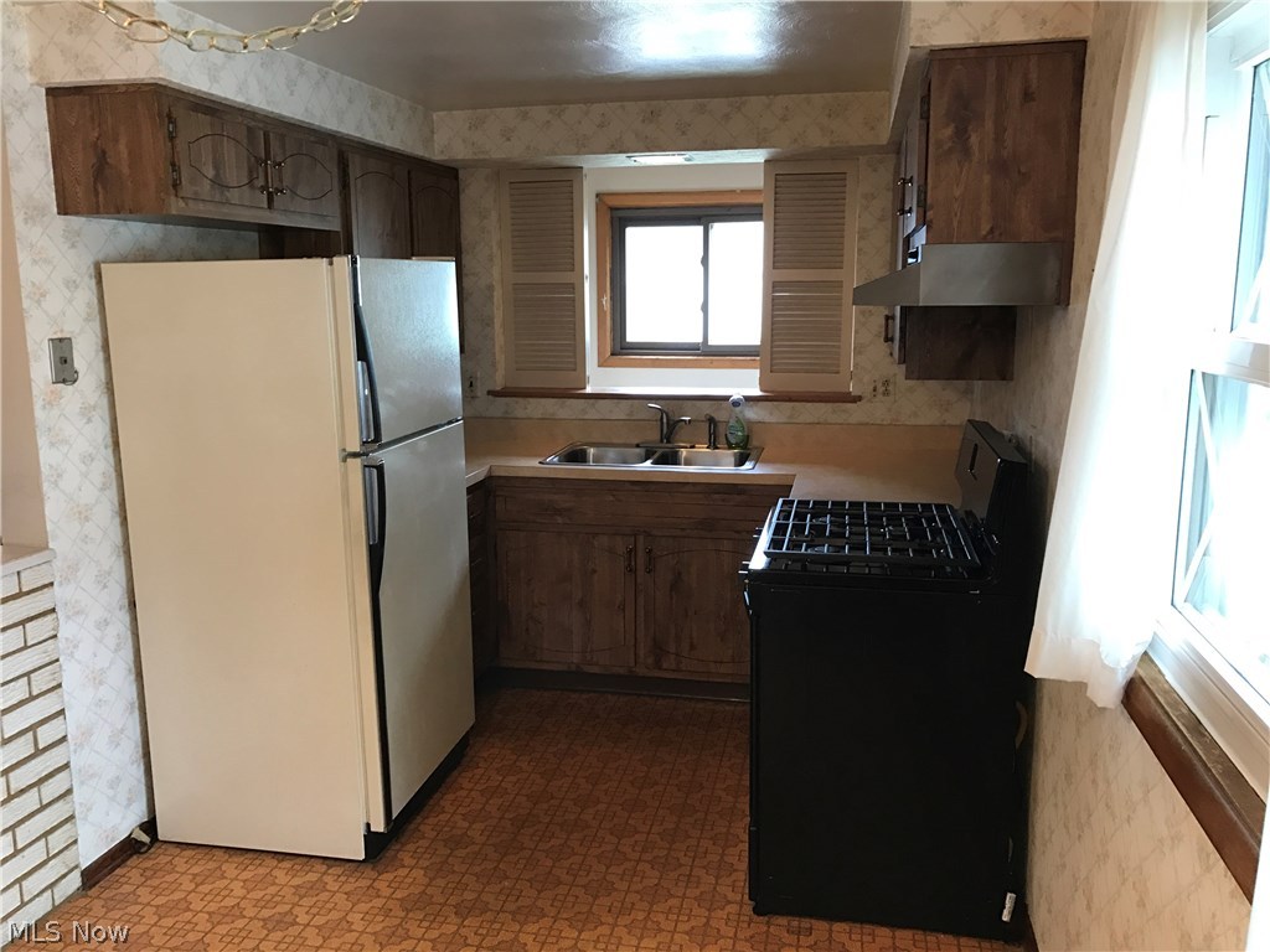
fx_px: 1027
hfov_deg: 63.4
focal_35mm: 28
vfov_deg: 49.7
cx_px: 635
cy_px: 476
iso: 40
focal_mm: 3.99
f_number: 1.8
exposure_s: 1/24
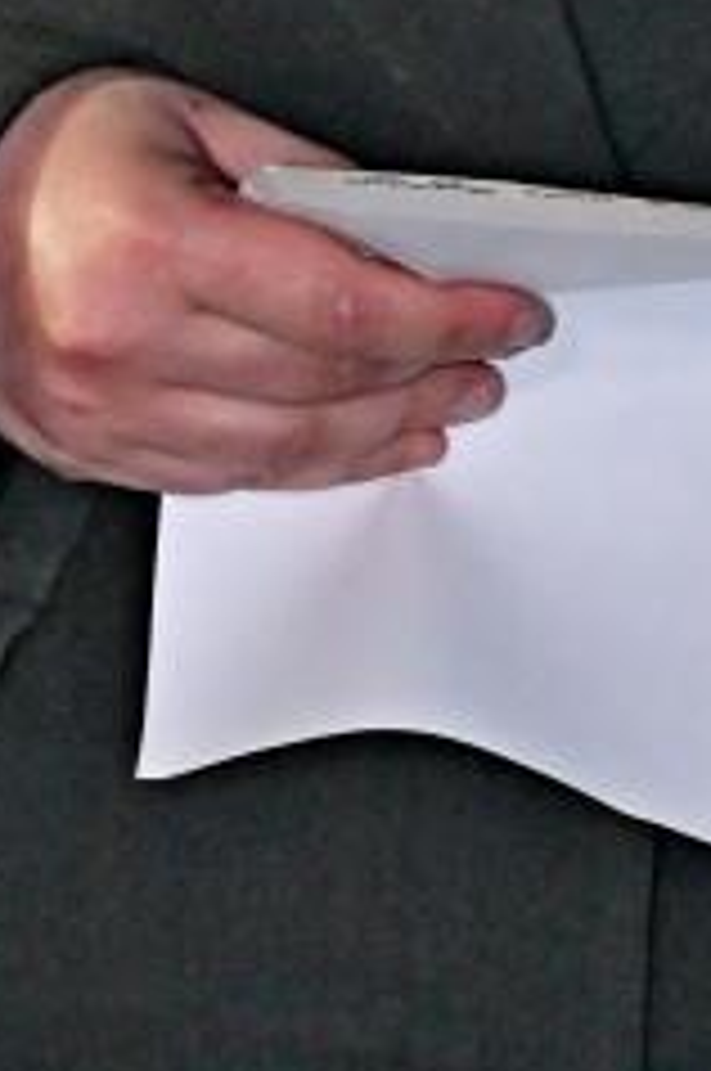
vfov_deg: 3.9
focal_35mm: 534
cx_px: 423
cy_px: -410
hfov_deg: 2.6
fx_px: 15865
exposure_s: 1/160
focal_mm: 83
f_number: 4
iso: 1600
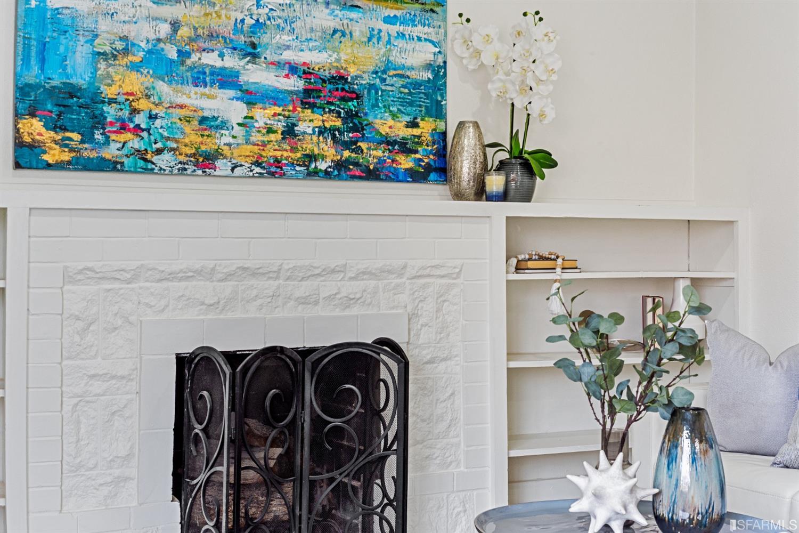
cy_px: 266
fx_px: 1110
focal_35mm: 50
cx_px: 400
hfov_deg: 39.6
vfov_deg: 27.0
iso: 320
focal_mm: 50
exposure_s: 1/15
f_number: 11
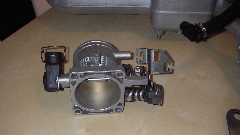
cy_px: 88
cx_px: 121
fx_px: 267
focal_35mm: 42
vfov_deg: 28.2
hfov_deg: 48.4
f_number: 3.3
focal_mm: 6.3
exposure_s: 1/30
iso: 100
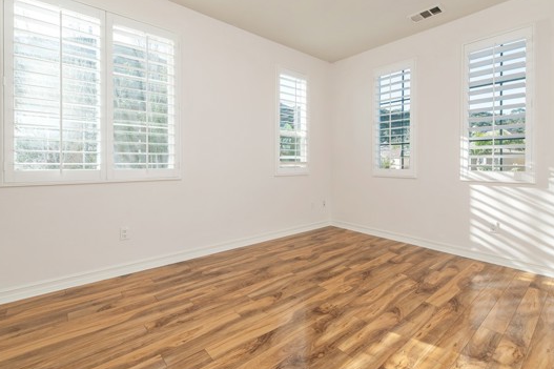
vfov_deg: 70.2
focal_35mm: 17
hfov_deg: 92.8
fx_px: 262
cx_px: 311
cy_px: 167
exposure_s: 1/125
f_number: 5.6
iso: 100
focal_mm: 14
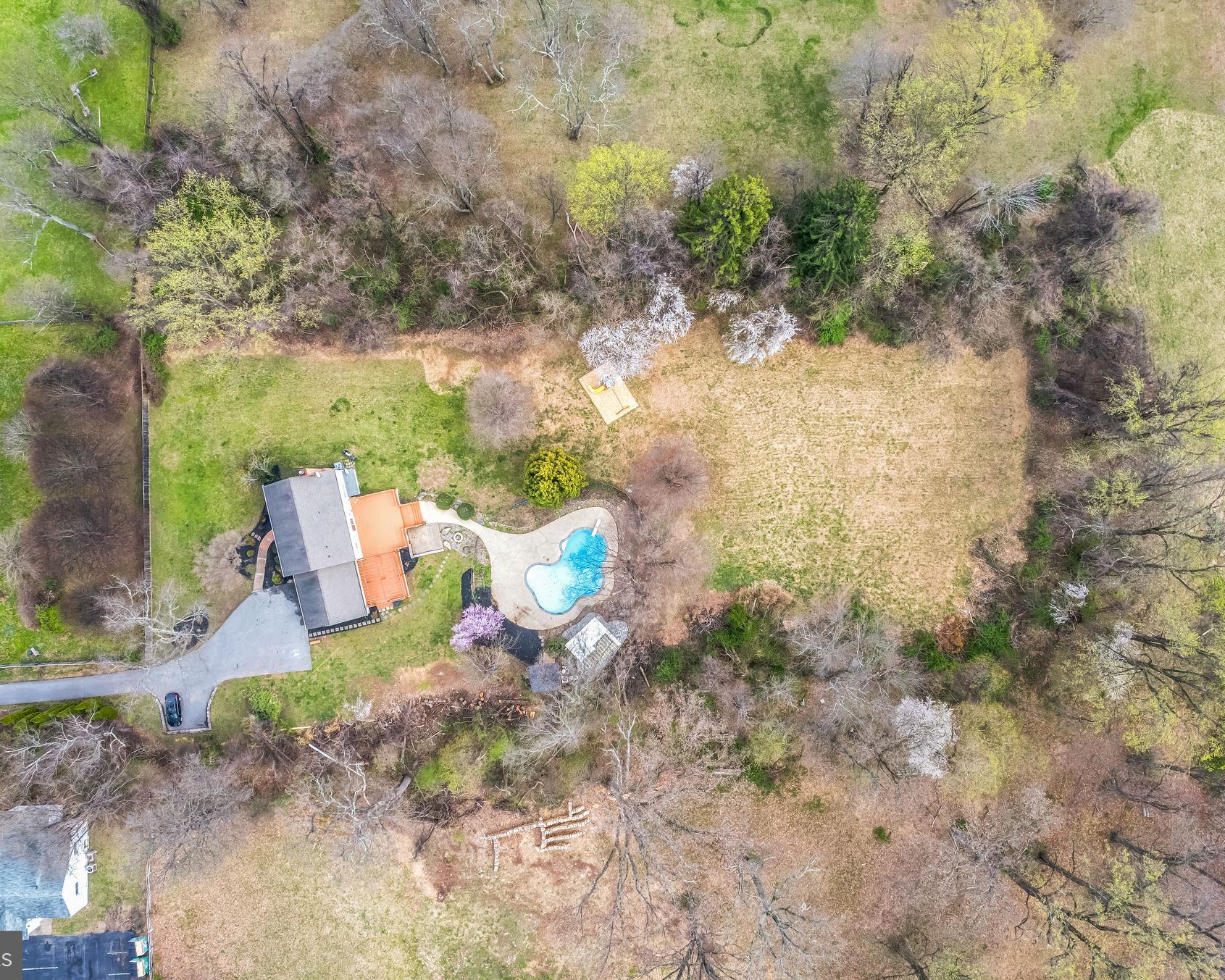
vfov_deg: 56.8
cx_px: 603
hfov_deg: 68.1
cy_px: 489
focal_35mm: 25
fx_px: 906
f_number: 2.8
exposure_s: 1/120
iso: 100
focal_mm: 8.38
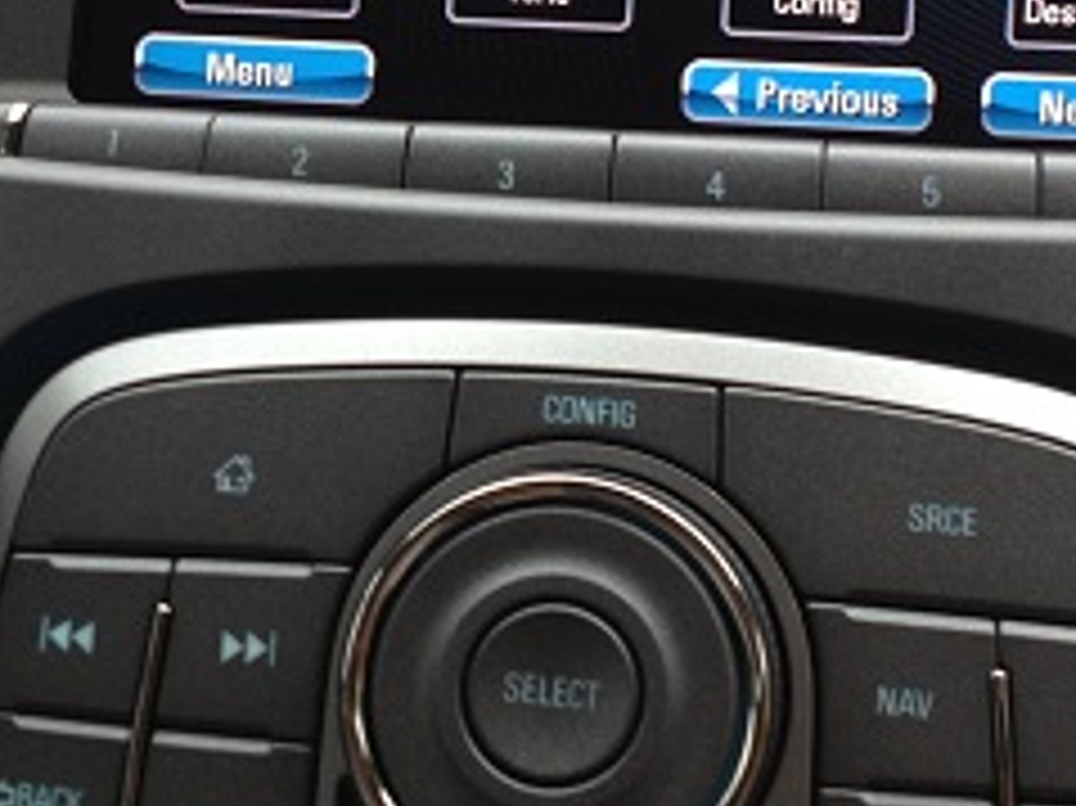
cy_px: 203
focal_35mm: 88
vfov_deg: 16.7
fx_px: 2734
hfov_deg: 22.2
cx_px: 617
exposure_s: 1/40
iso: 50
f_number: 2.4
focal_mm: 4.28
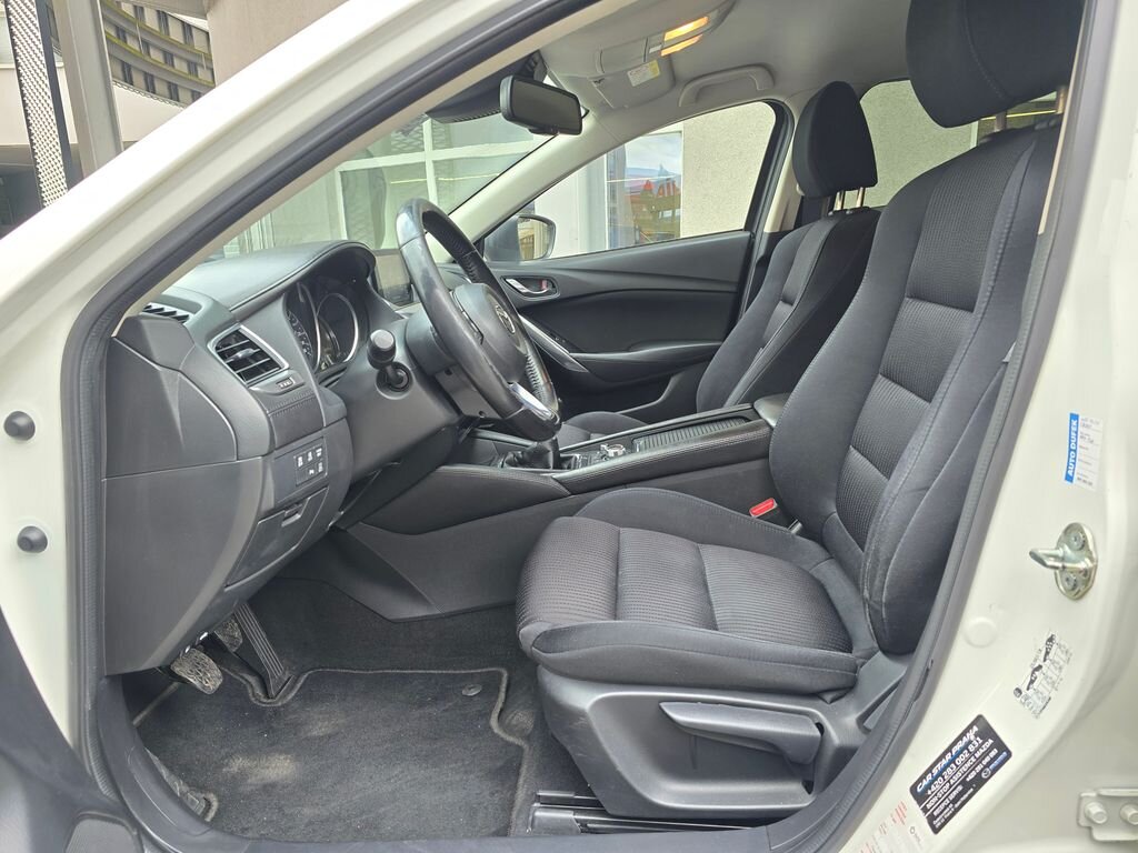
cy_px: 426
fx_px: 756
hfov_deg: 73.9
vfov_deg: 58.9
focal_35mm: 23
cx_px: 569
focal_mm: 6.3
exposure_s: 1/100
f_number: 1.7
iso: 64
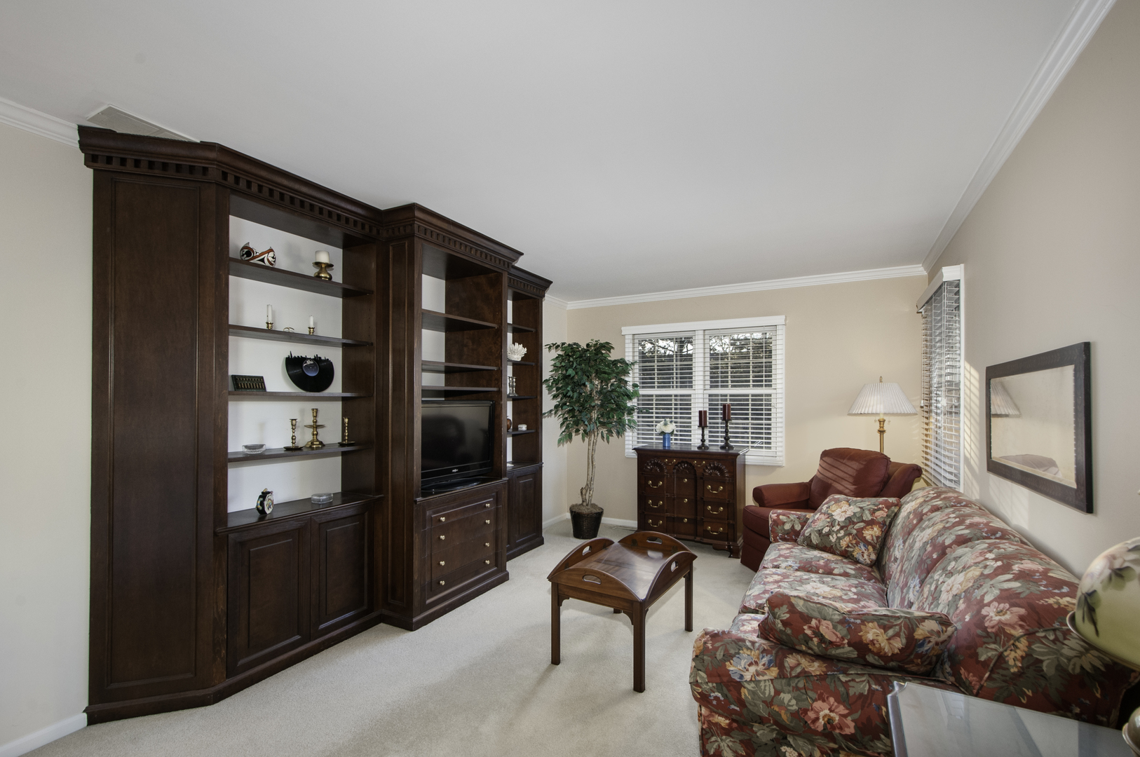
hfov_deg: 100.5
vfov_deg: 77.2
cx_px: 570
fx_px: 474
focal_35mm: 15
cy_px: 378
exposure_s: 1/125
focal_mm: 10
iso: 640
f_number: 9
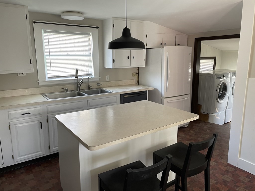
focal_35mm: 26
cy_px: 96
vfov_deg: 53.1
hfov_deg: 67.3
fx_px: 192
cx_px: 128
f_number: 1.6
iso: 125
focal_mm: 4.2
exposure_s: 1/71
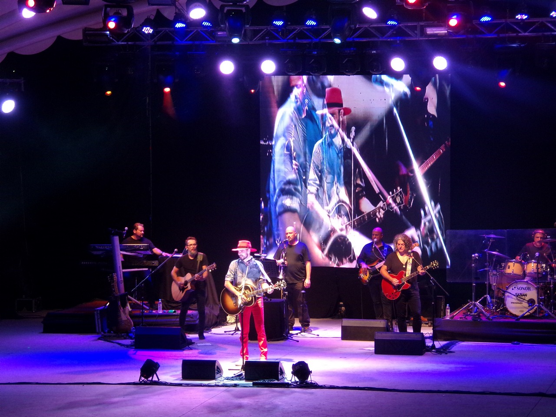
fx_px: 2152
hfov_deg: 14.7
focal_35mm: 134
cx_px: 278
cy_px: 208
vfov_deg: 11.1
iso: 238
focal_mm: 23.8
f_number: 4.6
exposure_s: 1/25
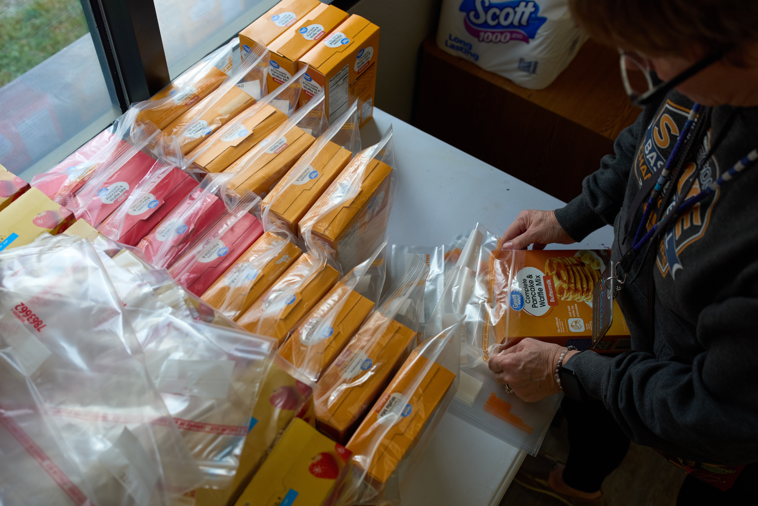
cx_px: 379
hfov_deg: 54.4
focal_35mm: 35
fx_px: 737
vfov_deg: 37.9
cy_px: 253
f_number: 4
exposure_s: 1/200
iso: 500
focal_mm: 35
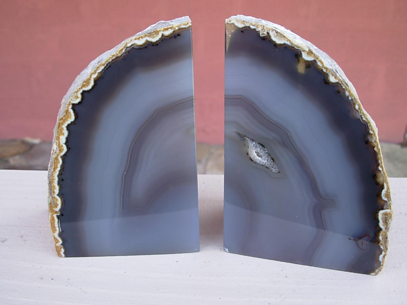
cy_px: 152
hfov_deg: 49.0
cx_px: 204
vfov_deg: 37.7
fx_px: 447
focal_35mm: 38
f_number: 2.9
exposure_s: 1/50.8
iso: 50
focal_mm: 6.3
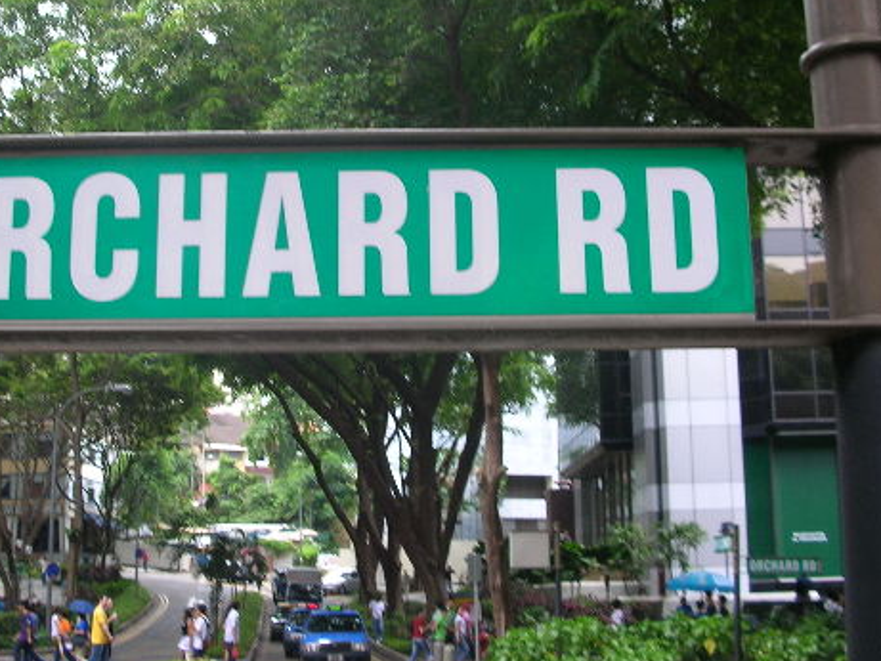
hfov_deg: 34.1
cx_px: 312
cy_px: 264
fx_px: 1426
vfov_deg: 26.1
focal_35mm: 56
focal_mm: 5.8
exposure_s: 1/40.5
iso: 50
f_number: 3
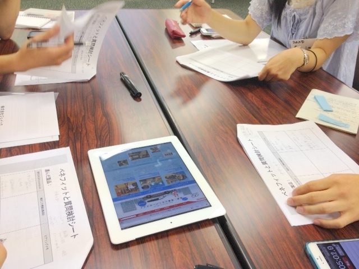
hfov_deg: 52.6
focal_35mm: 35
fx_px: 363
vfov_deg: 40.7
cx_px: 180
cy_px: 134
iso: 64
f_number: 2.4
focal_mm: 4.28
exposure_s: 1/40
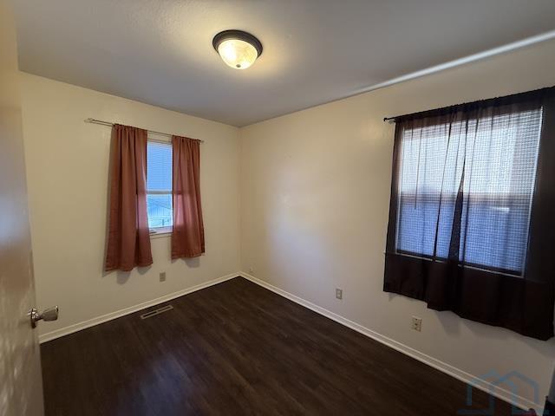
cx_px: 278
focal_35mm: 14
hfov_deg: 102.1
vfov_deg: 85.7
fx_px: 224
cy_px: 208
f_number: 2.2
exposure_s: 1/120
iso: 640
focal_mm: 2.22
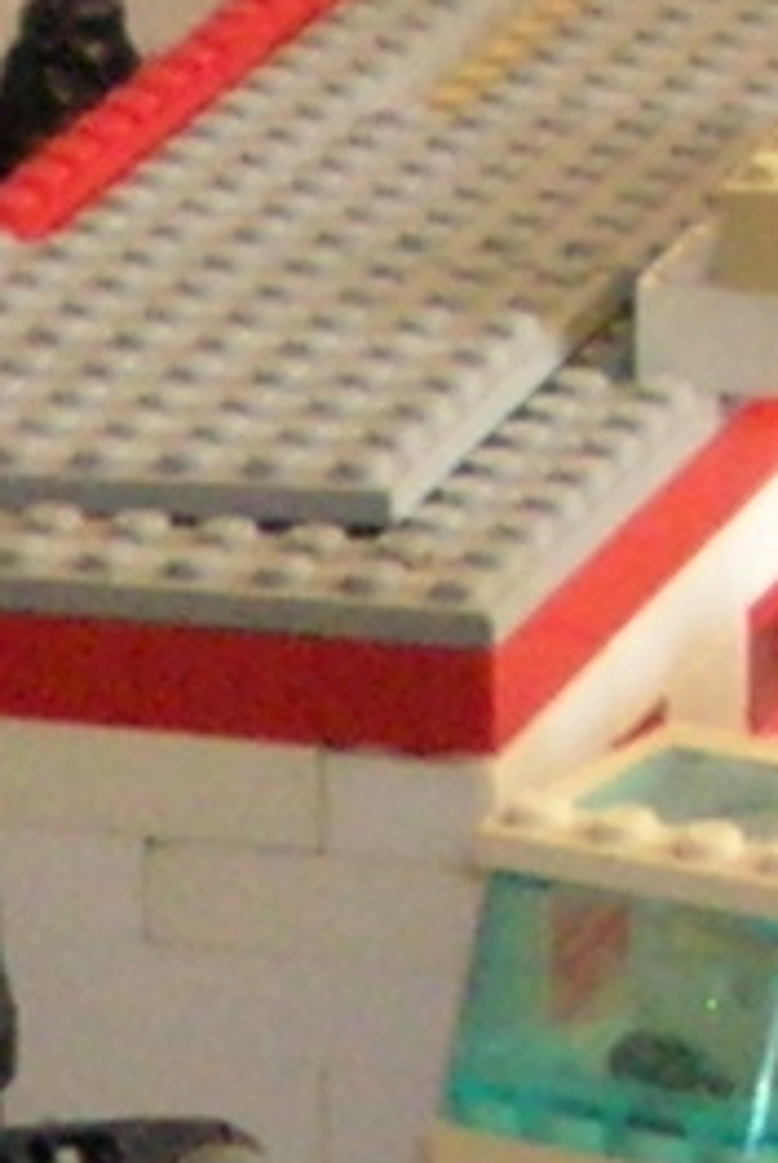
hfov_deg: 4.3
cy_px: 1318
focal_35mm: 316
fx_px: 10216
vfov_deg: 6.5
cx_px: -252
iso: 200
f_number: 2.8
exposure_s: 1/6.4
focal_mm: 5.8
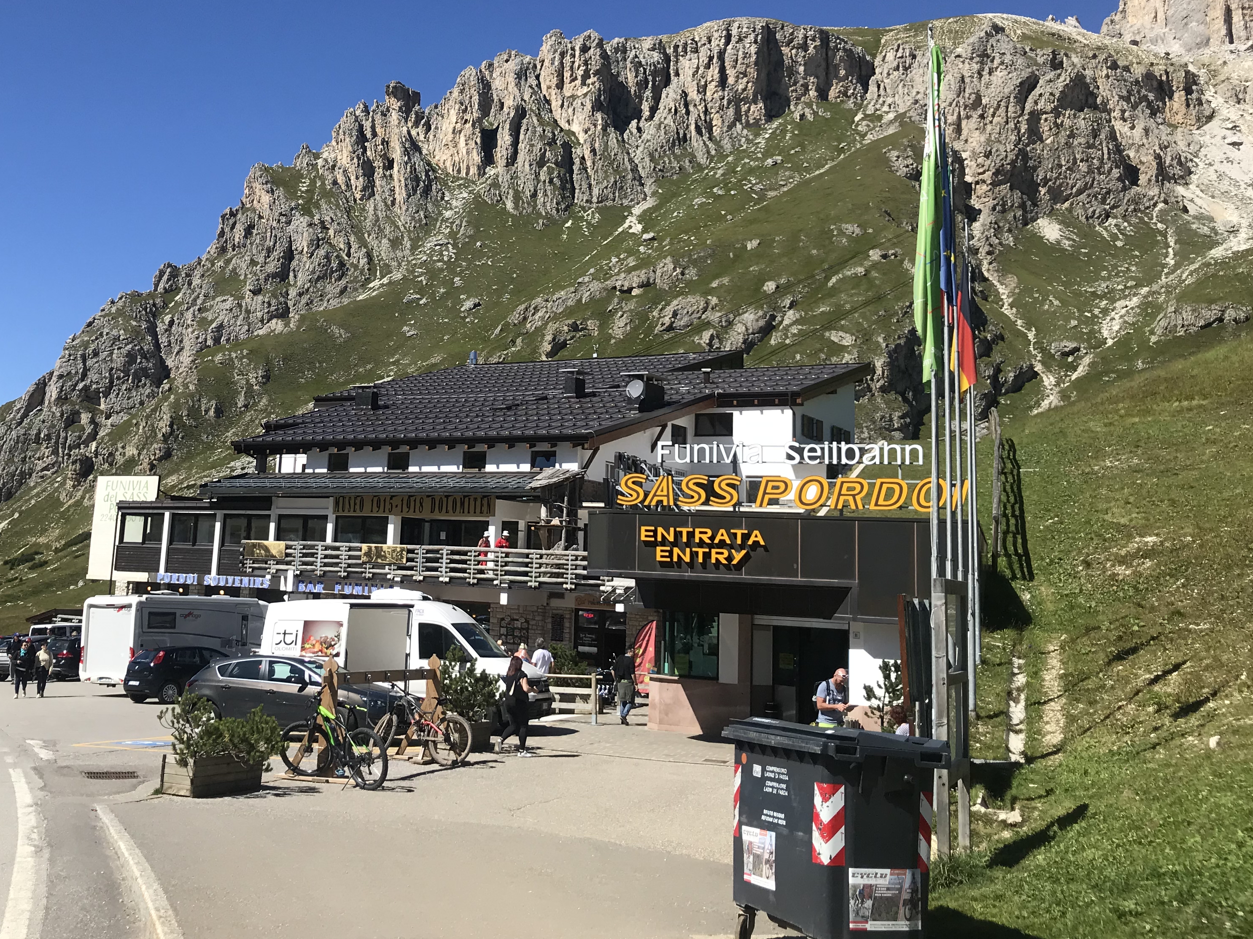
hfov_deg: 48.5
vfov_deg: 37.4
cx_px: 463
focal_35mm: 38
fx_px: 1375
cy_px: 331
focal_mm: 3.99
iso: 20
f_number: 1.8
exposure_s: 1/2398
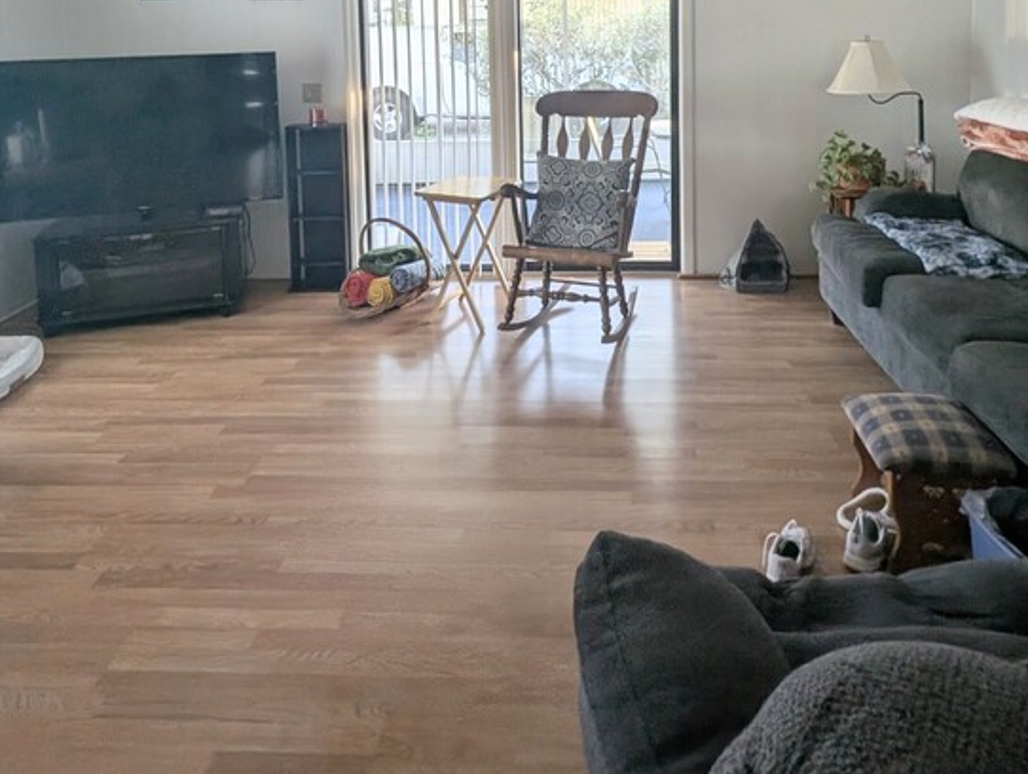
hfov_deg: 71.5
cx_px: 518
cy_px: 83
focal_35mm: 24
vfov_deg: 50.7
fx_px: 714
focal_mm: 1.95
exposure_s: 1/40
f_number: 2.2
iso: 77
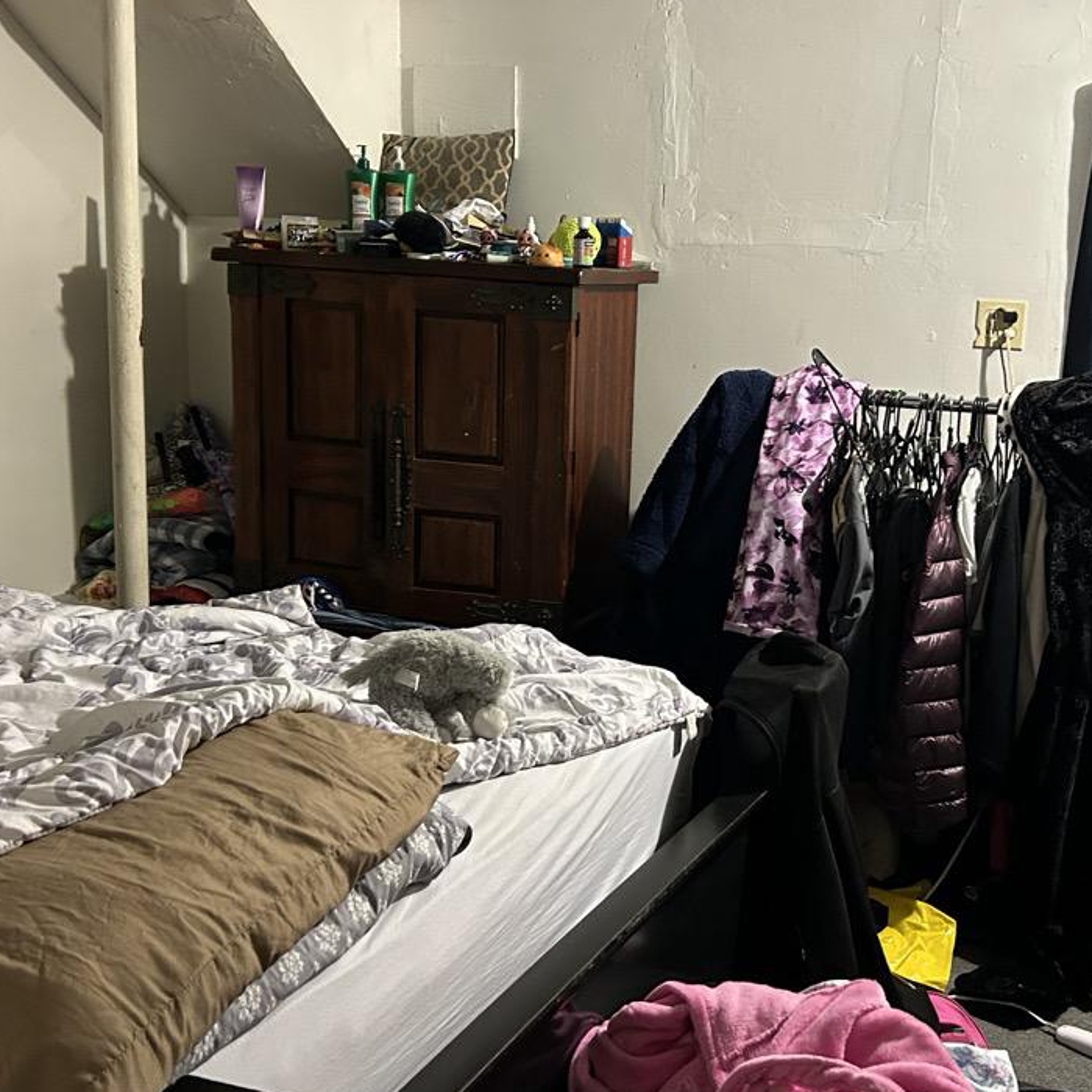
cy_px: 587
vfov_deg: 40.0
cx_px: 651
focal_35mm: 42
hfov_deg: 39.9
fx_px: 1499
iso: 500
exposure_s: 1/40
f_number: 1.5
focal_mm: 5.7
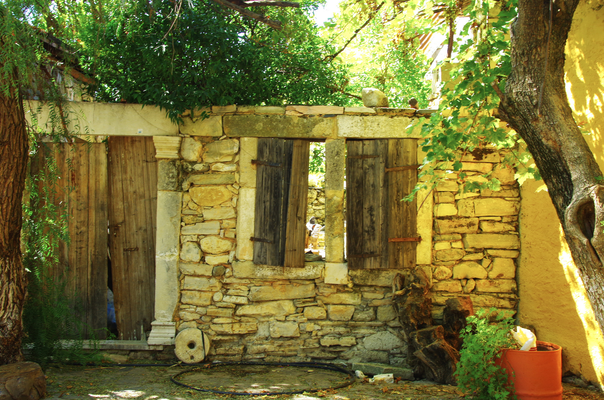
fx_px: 820
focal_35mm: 49
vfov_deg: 27.4
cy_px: 200
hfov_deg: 40.4
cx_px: 302
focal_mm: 33
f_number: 8
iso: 200
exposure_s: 1/25
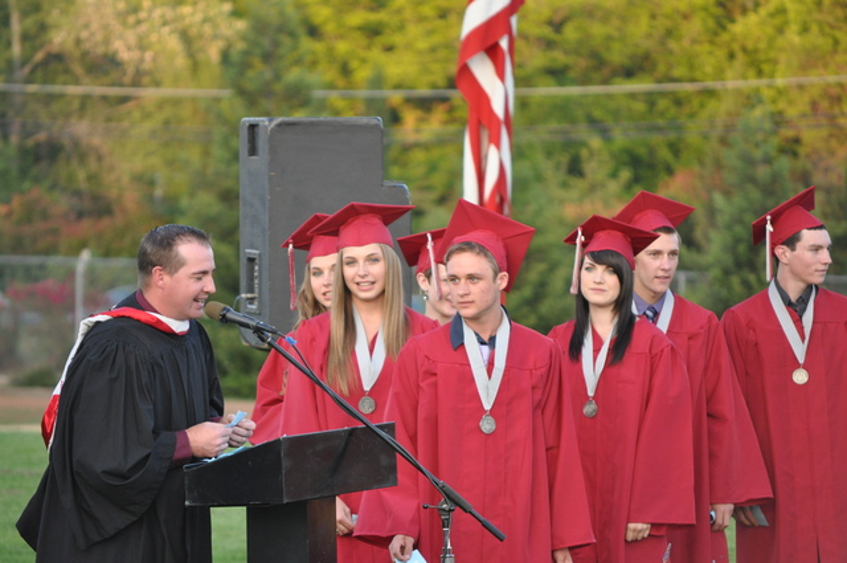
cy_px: 282
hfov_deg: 6.9
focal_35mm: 300
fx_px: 7049
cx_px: 424
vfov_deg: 4.6
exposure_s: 1/125
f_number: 5.6
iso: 800
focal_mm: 200
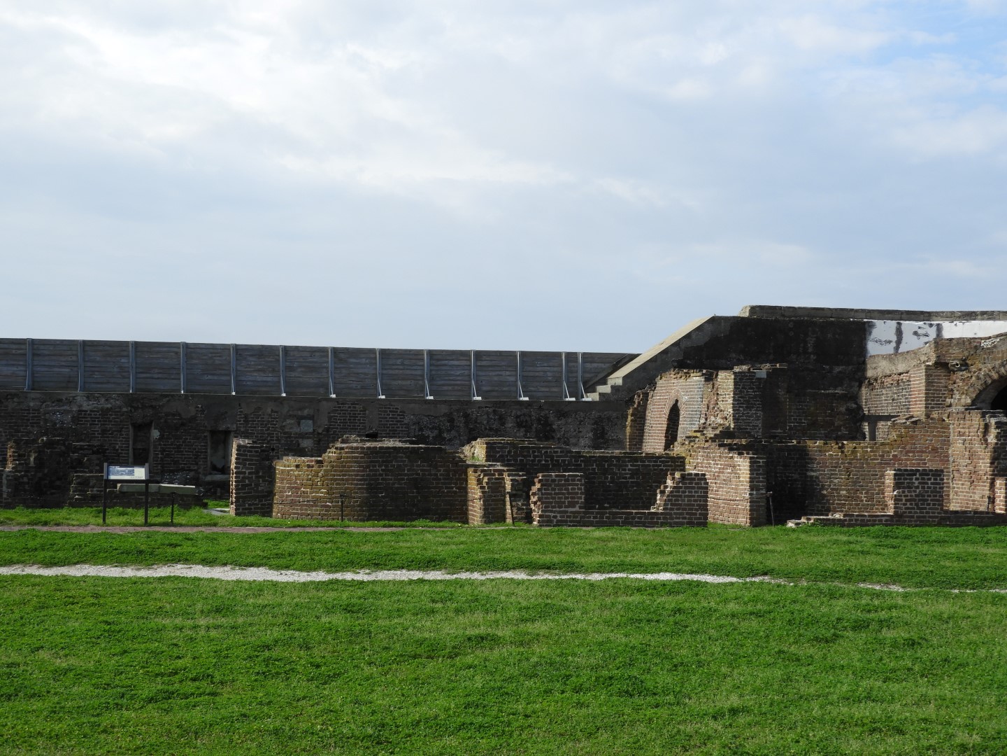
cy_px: 378
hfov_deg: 32.2
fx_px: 1745
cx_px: 504
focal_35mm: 60
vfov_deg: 24.4
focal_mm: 10.7
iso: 100
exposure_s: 1/640
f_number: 4.2
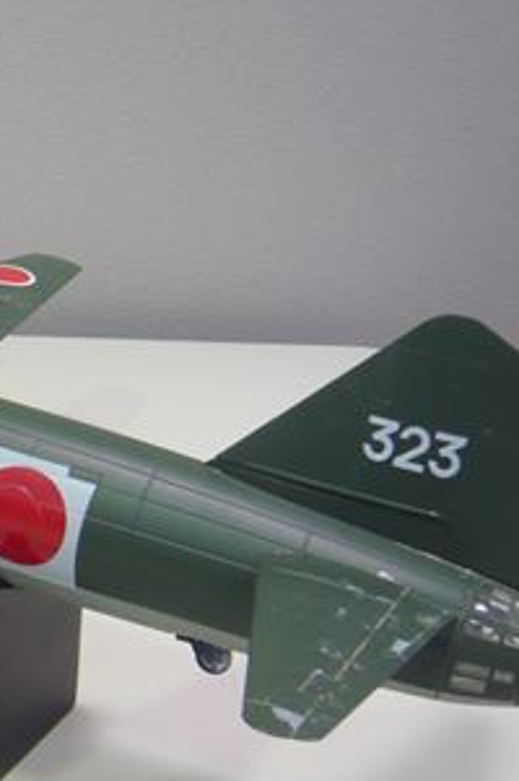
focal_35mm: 62
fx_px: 1344
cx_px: -184
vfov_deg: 32.1
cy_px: 522
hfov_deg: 19.8
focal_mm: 4.6
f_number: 2.8
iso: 160
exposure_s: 1/30
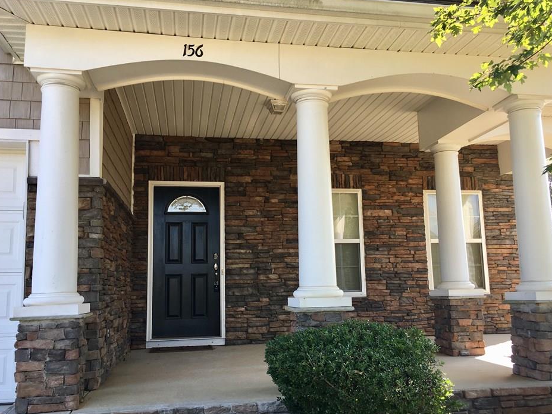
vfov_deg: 44.1
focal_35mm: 32
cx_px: 279
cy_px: 225
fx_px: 510
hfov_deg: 56.8
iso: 25
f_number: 2.2
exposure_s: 1/259
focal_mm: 4.15
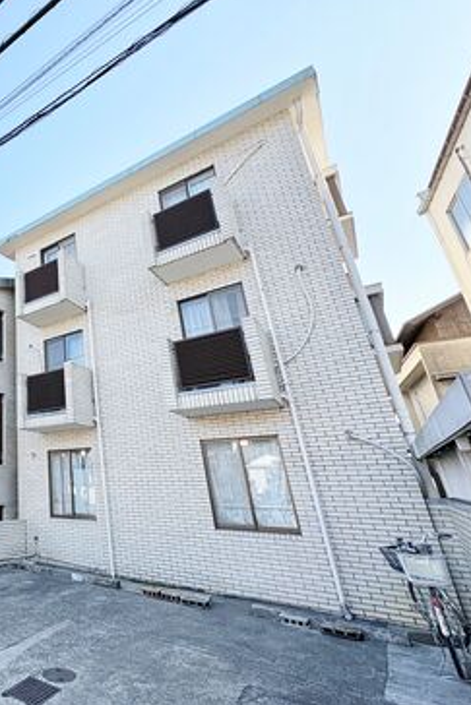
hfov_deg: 50.2
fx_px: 392
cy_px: 348
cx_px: 0
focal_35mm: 20
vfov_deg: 83.9
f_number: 2.2
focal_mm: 2.22
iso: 40
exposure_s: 1/561
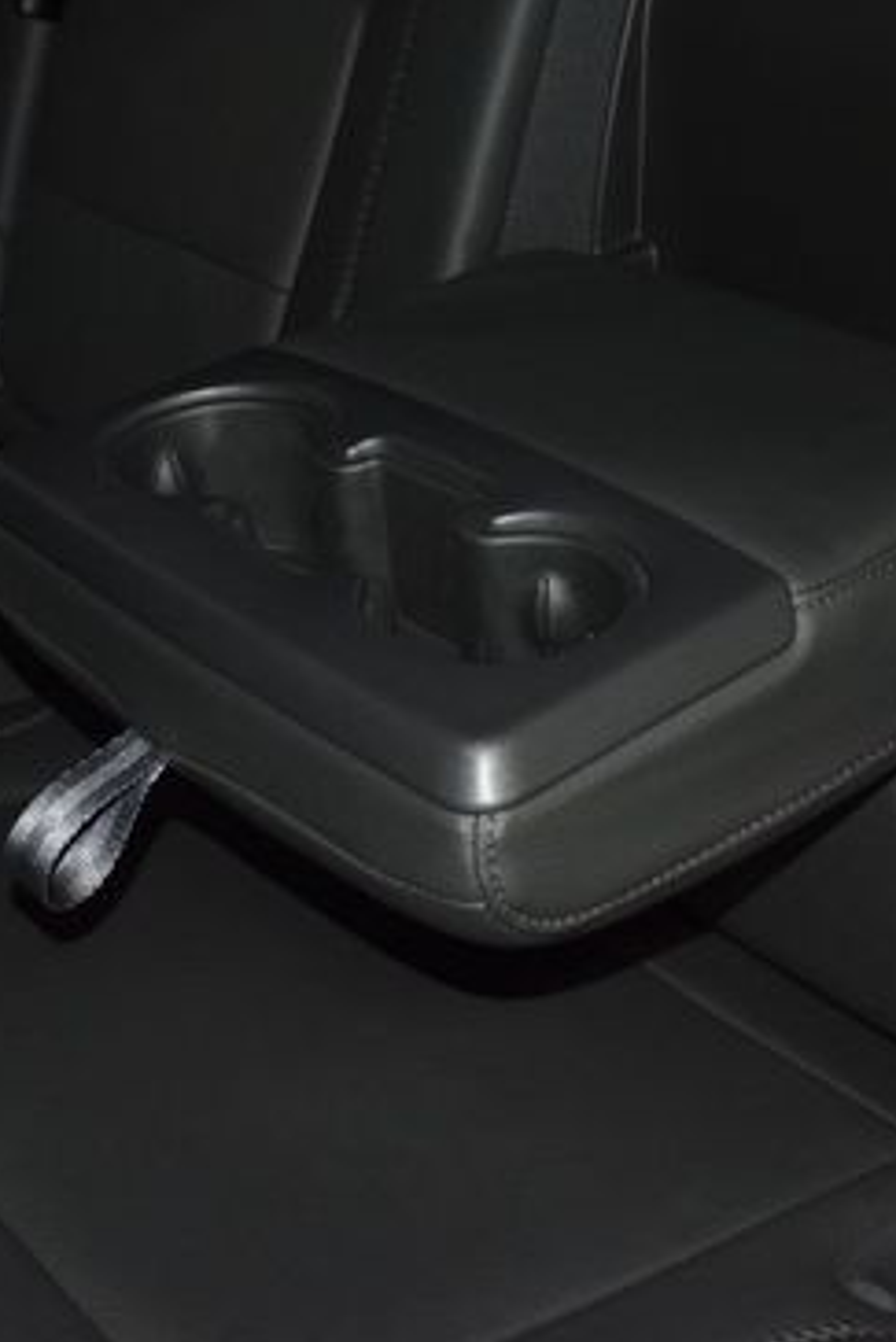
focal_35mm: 58
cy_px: 599
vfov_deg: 34.4
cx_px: 505
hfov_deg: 23.4
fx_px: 2163
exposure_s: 1/125
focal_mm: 22
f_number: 3.5
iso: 1250
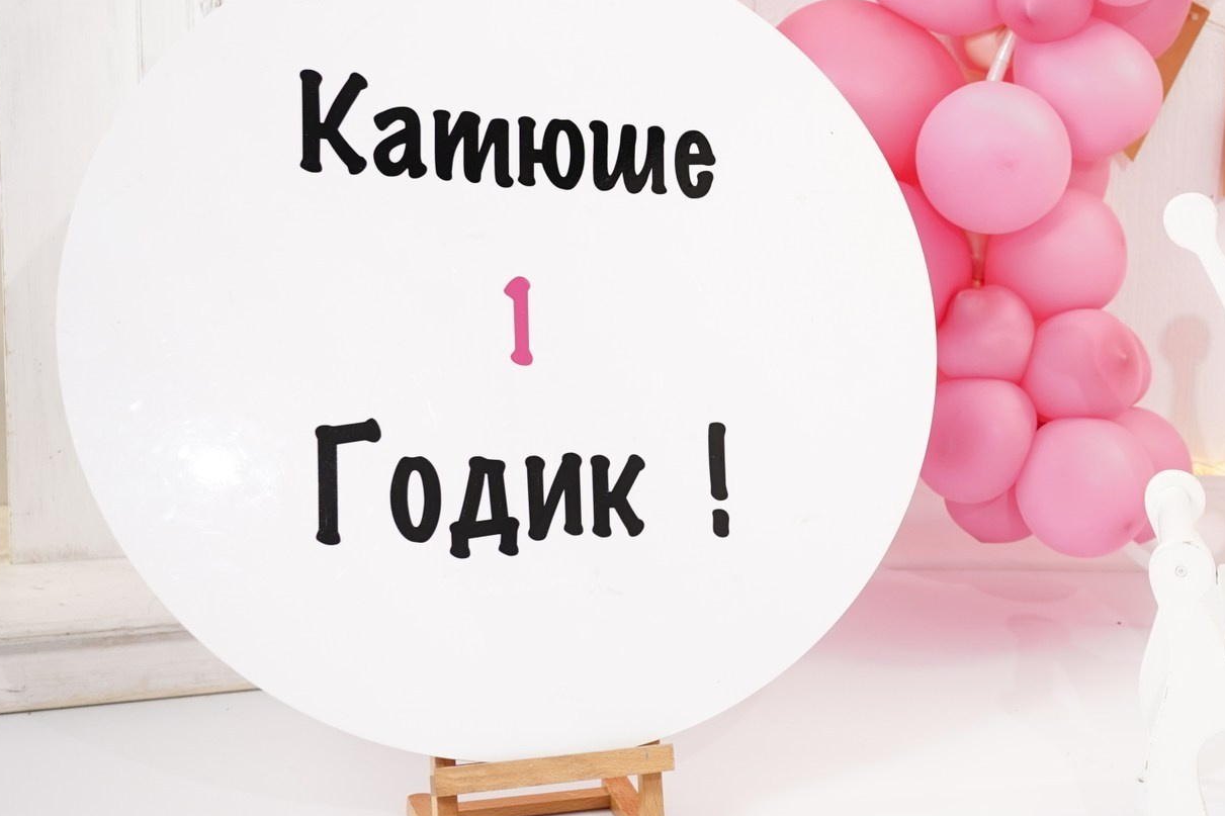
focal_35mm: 74
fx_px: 2518
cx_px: 1263
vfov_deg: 18.4
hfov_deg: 25.8
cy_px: 361
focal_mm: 35
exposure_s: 1/320
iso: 800
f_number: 3.5
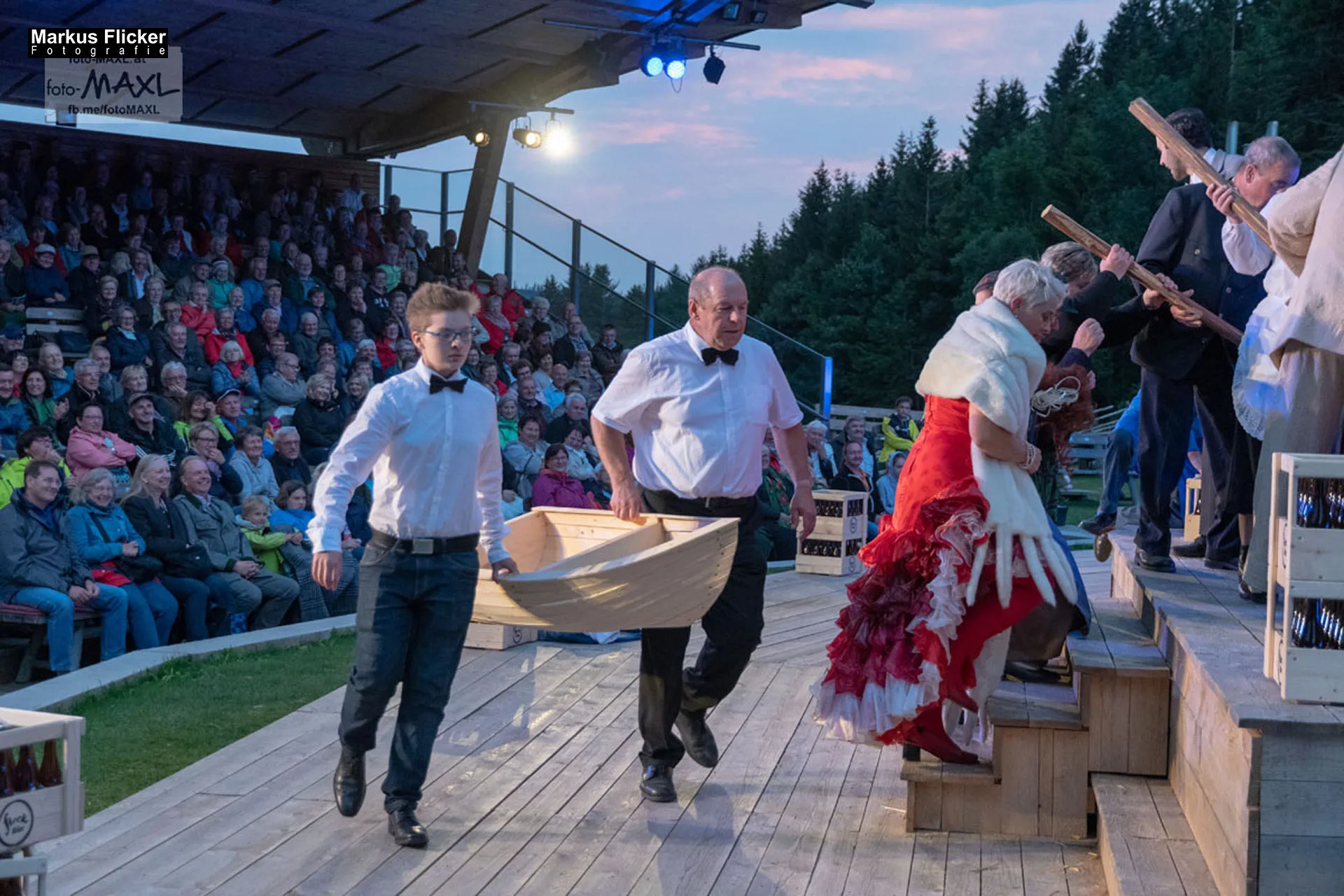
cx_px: 672
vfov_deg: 25.8
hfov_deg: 37.9
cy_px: 448
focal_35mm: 52
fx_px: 1960
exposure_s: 1/250
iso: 1800
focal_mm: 35
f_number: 3.3
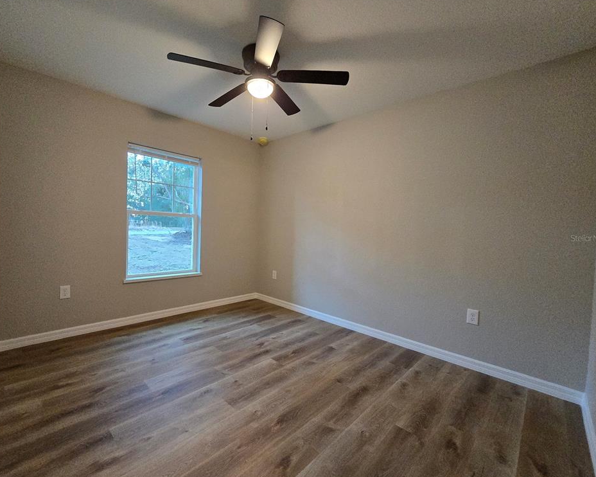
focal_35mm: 14
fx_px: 247
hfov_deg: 100.6
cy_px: 238
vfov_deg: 88.0
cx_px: 281
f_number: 2.2
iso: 640
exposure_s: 1/60
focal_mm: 2.2
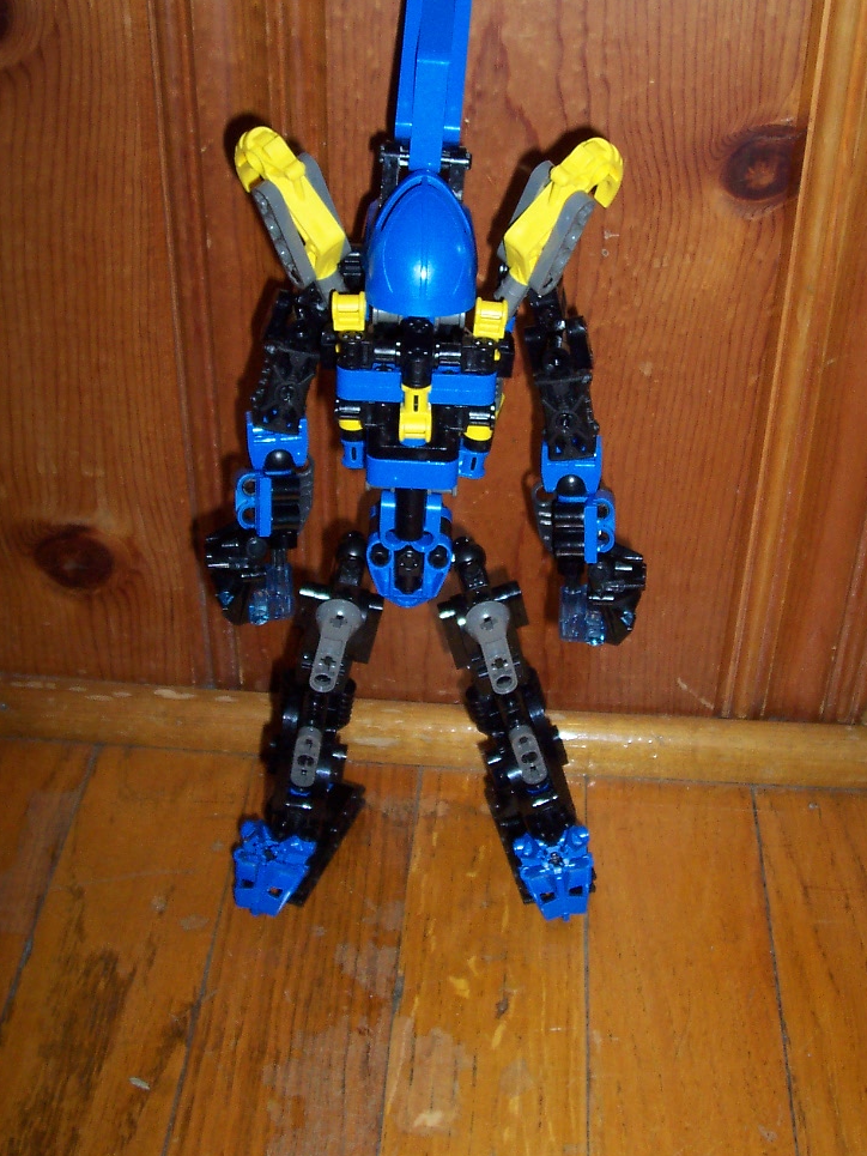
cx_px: 445
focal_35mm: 46
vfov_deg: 41.1
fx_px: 1536
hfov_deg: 31.5
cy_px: 491
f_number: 2.8
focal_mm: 5.6
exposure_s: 1/60
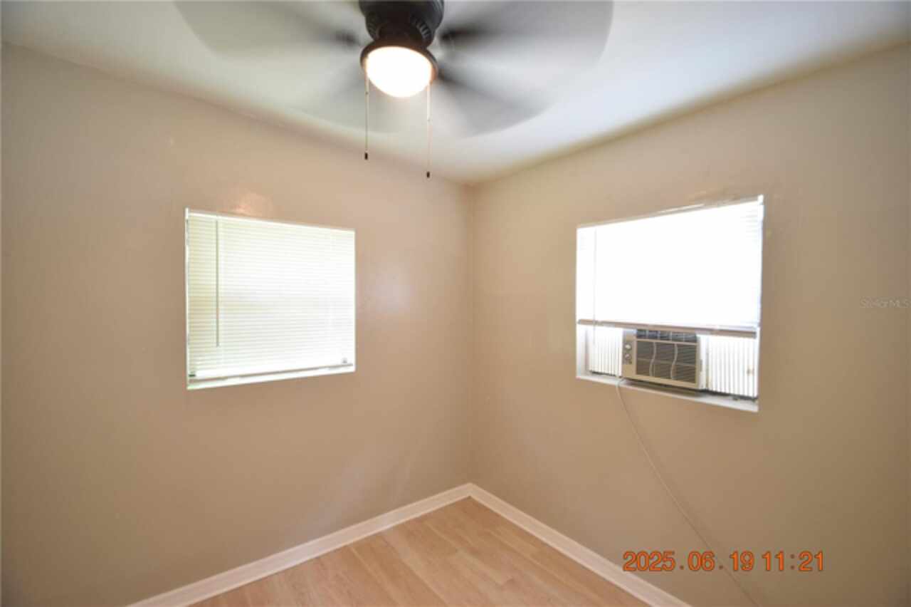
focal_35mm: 15
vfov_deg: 77.3
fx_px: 379
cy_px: 304
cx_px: 456
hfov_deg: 100.4
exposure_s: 1/20
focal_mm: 10
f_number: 3.5
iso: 800
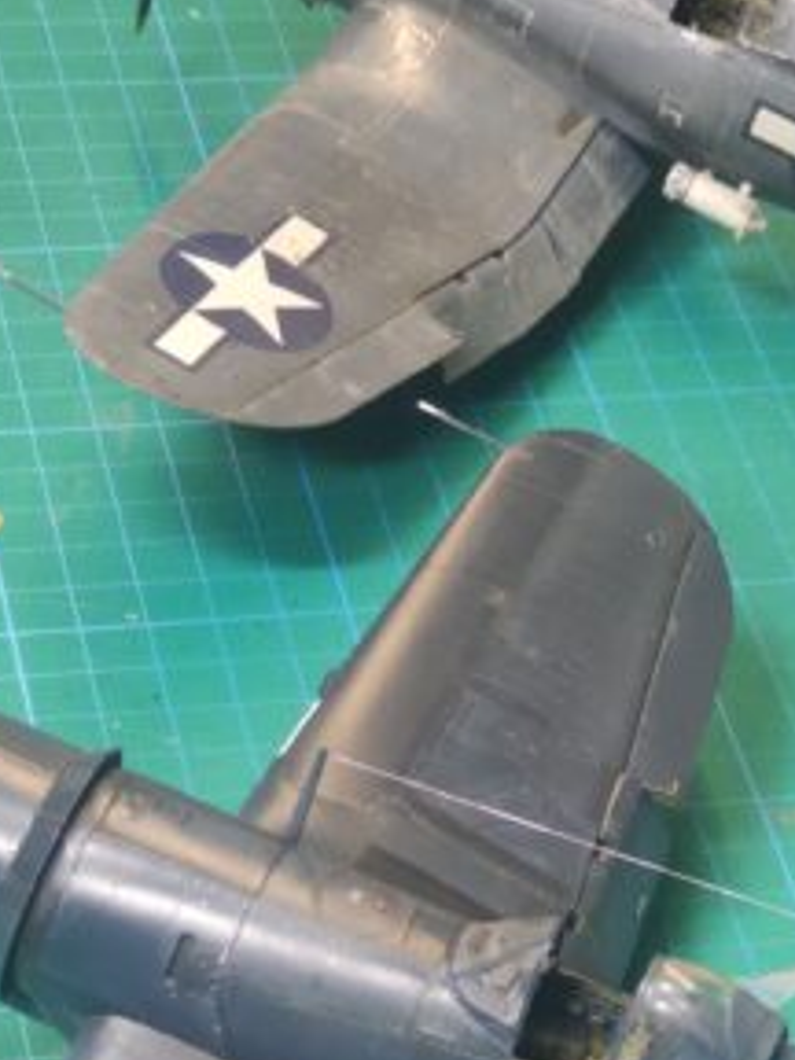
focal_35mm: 141
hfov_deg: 10.5
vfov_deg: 13.9
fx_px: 4318
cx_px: 609
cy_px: 961
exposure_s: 1/50
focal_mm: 5.55
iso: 501
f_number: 2.4
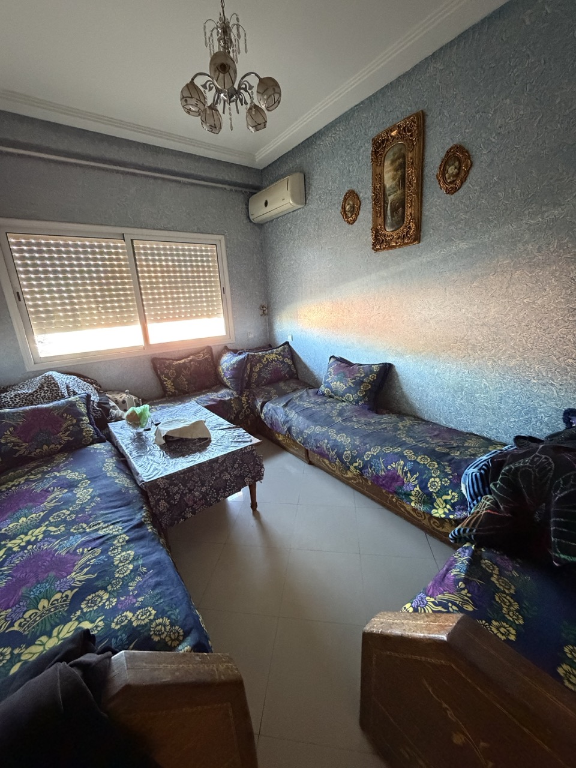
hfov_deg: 85.7
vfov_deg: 102.1
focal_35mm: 14
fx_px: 311
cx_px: 288
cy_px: 384
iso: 1000
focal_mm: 2.22
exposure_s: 1/60
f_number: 2.2
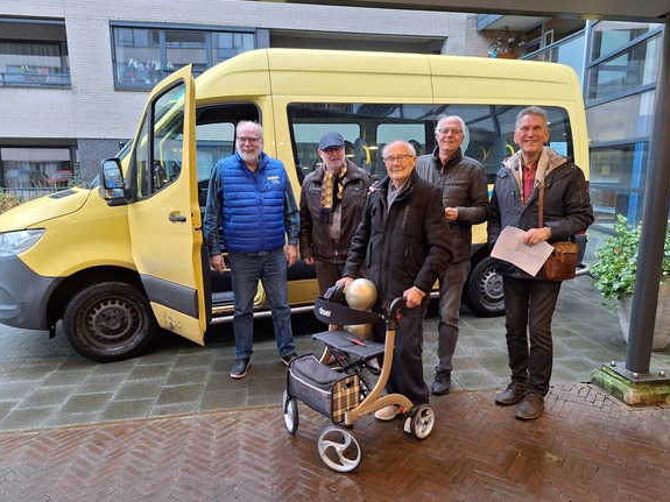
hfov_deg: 71.6
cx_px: 343
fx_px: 464
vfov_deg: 56.8
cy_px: 254
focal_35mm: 24
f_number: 1.8
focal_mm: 5.54
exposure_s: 1/50
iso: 50
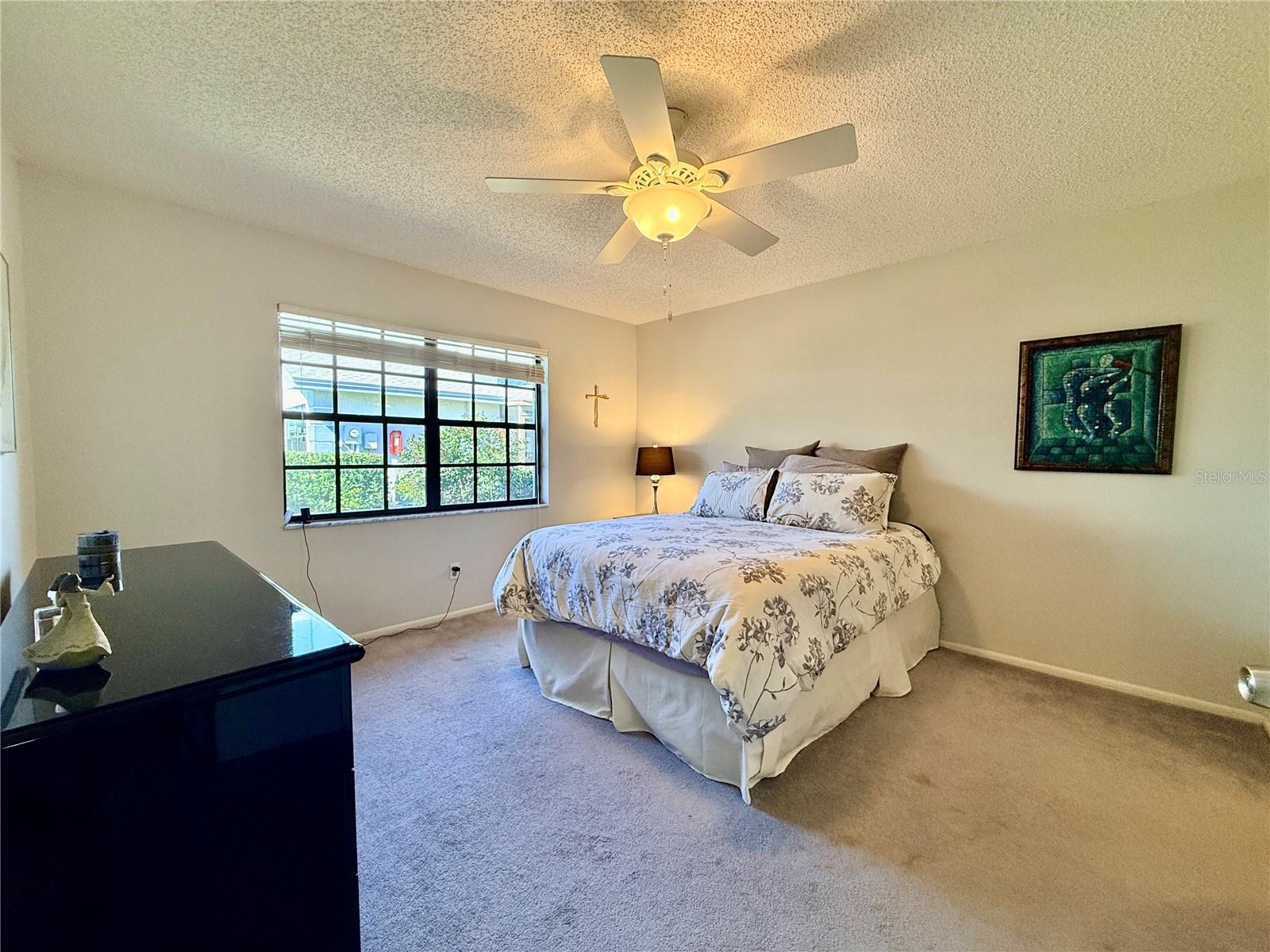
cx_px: 635
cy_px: 476
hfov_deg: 102.1
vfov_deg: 85.7
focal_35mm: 14
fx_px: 514
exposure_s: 1/120
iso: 100
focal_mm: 2.22
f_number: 2.2
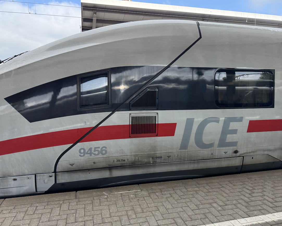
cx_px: 144
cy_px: 109
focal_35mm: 26
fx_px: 217
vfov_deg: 54.9
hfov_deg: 66.0
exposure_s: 1/1091
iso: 100
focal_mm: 6.76
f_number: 1.78
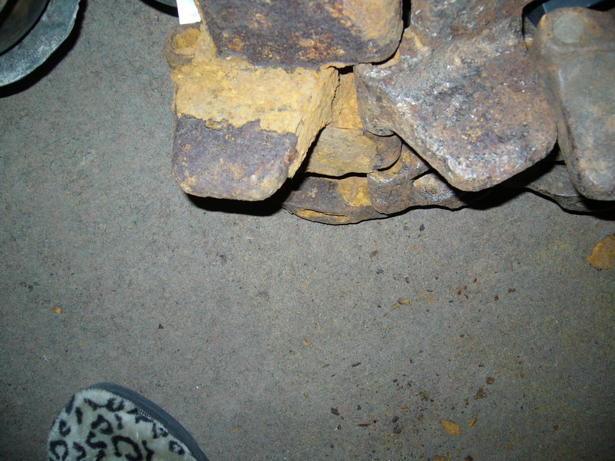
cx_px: 308
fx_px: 622
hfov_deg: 52.6
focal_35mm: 35
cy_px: 230
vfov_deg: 40.7
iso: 100
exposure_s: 1/60
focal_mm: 5.8
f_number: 2.8
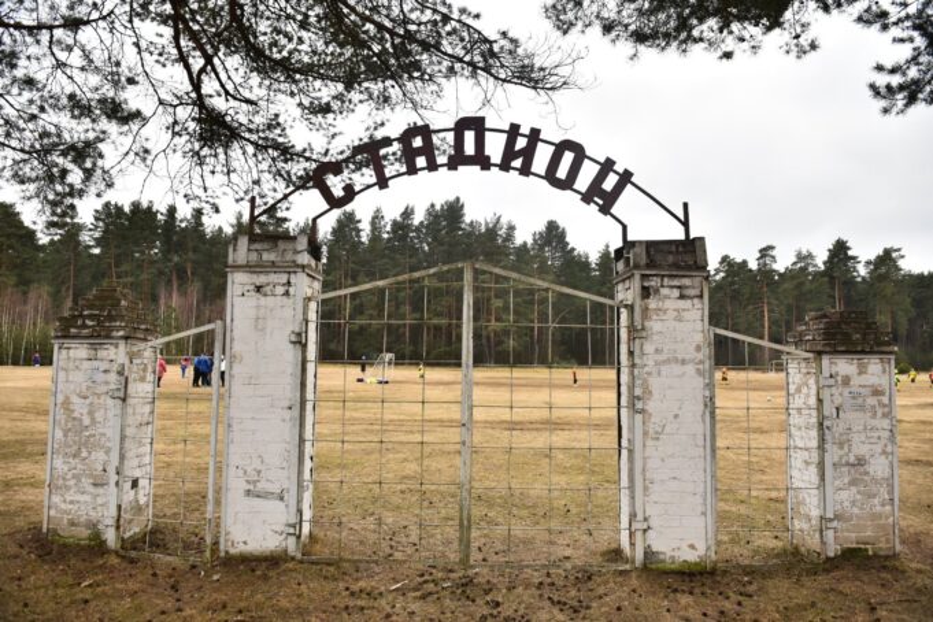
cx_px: 466
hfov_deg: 73.7
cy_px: 311
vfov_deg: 53.1
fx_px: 622
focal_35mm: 24
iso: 800
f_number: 4
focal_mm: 24
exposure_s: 1/400
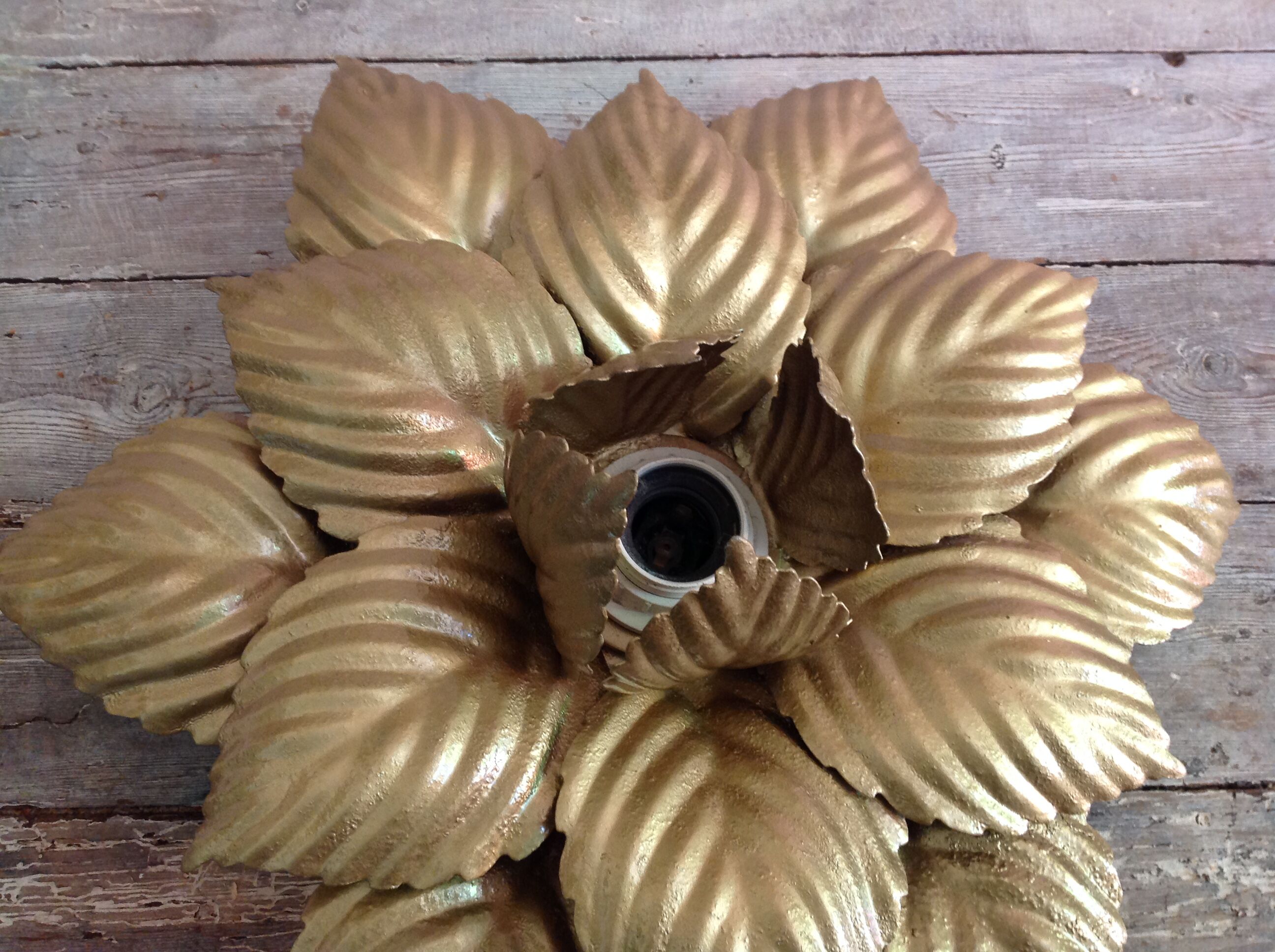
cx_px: 638
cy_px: 476
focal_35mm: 35
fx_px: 1287
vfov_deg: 40.6
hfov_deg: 52.7
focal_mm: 4.28
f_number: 2.4
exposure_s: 1/15
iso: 160
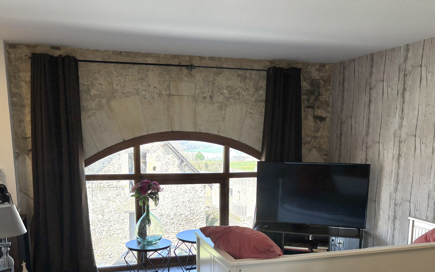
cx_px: 222
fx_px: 439
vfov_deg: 33.5
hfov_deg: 52.7
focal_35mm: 37
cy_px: 214
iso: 50
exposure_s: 1/531
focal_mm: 5.96
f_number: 1.6
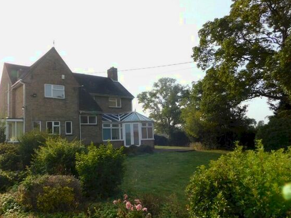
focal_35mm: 29
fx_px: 244
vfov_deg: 48.2
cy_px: 116
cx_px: 111
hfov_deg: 60.9
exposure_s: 1/800
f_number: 3
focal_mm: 4
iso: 125
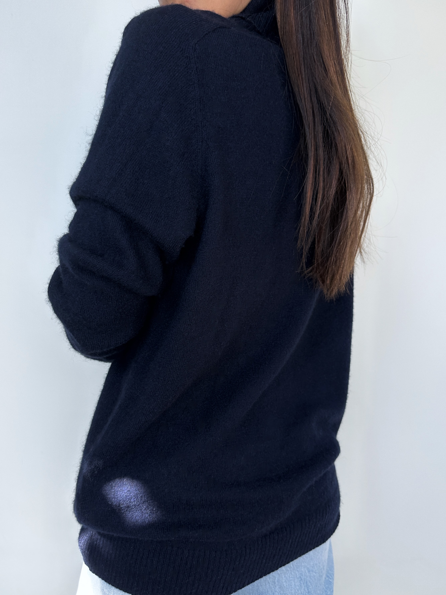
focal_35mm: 24
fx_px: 412
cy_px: 298
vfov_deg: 71.6
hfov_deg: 56.8
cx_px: 223
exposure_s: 1/223
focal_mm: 6.86
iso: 64
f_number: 1.78
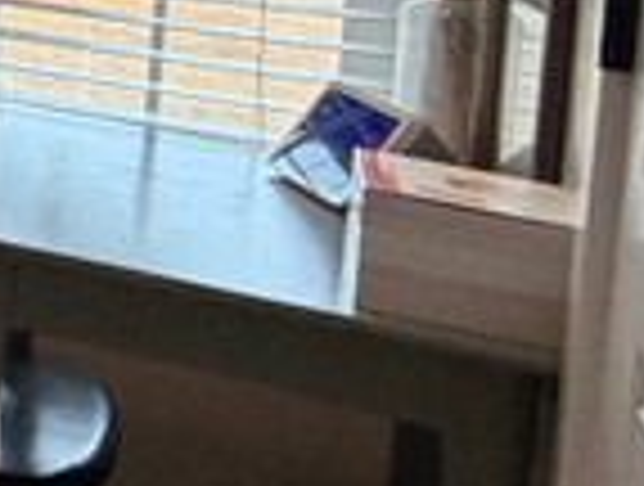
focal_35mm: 100
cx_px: -1531
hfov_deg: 10.0
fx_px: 1865
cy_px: -342
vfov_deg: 13.6
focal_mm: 2.22
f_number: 2.2
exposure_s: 1/120
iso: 200
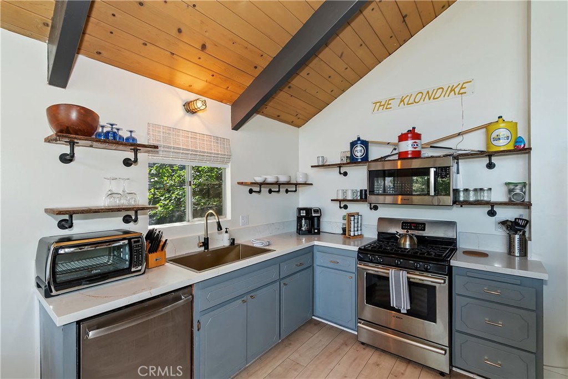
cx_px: 284
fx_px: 237
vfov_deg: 77.3
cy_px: 190
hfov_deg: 100.4
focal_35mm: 15
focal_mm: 10
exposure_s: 1/30
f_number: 8
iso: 360
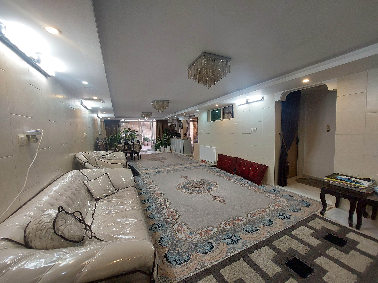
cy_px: 142
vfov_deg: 89.9
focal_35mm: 13
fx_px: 142
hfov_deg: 106.2
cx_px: 189
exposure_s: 1/50
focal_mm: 1.74
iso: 160
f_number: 2.2
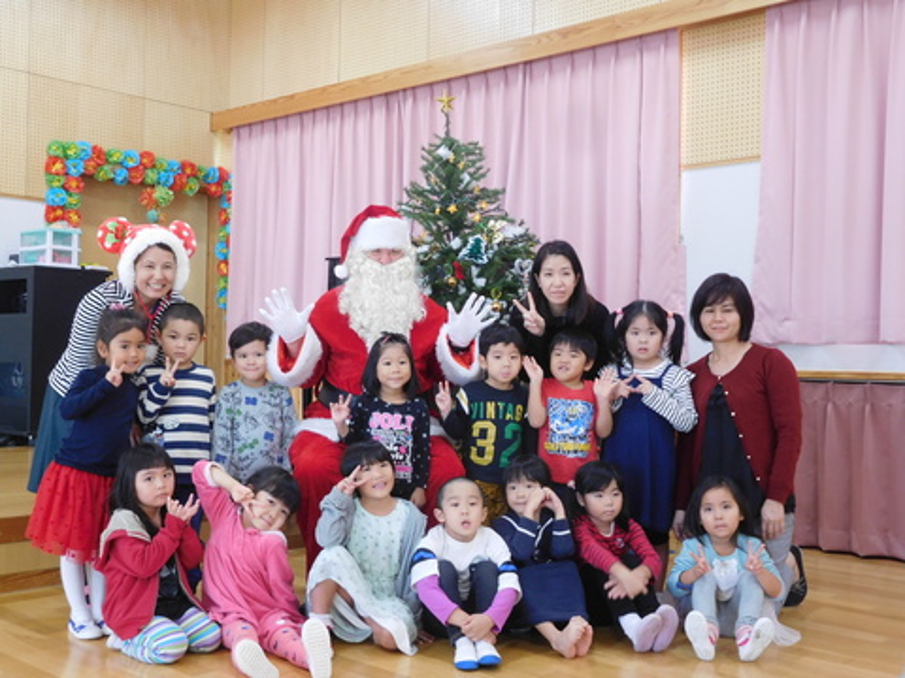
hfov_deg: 46.8
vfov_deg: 36.0
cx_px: 452
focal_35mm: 40
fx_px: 1046
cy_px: 339
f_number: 3.9
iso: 320
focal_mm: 7.1
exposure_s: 1/30
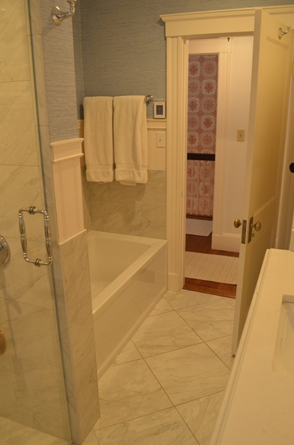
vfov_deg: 62.0
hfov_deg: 43.4
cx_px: 140
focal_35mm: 30
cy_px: 232
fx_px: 370
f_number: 4
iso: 800
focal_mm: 18
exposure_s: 1/60
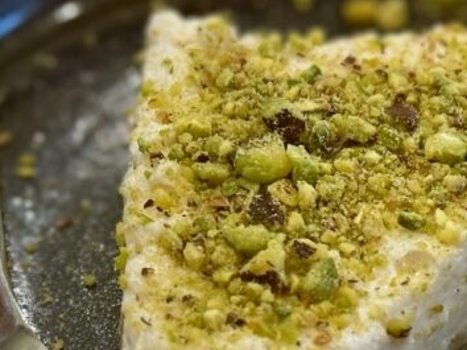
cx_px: 252
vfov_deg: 10.6
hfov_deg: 14.2
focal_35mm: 139
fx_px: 1874
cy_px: 252
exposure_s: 1/50
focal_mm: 6.76
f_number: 1.78
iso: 200
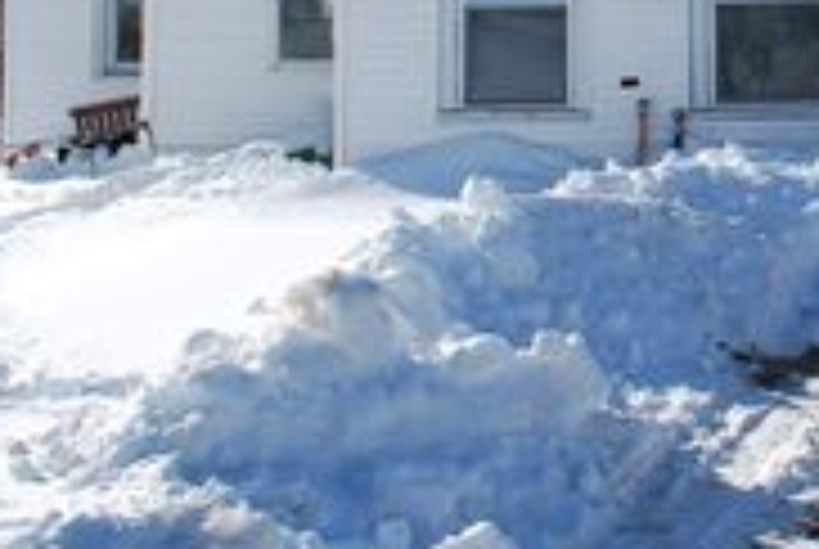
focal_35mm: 74
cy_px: -106
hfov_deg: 24.3
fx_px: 1686
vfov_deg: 17.6
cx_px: 1026
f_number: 9
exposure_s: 1/320
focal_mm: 18
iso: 100
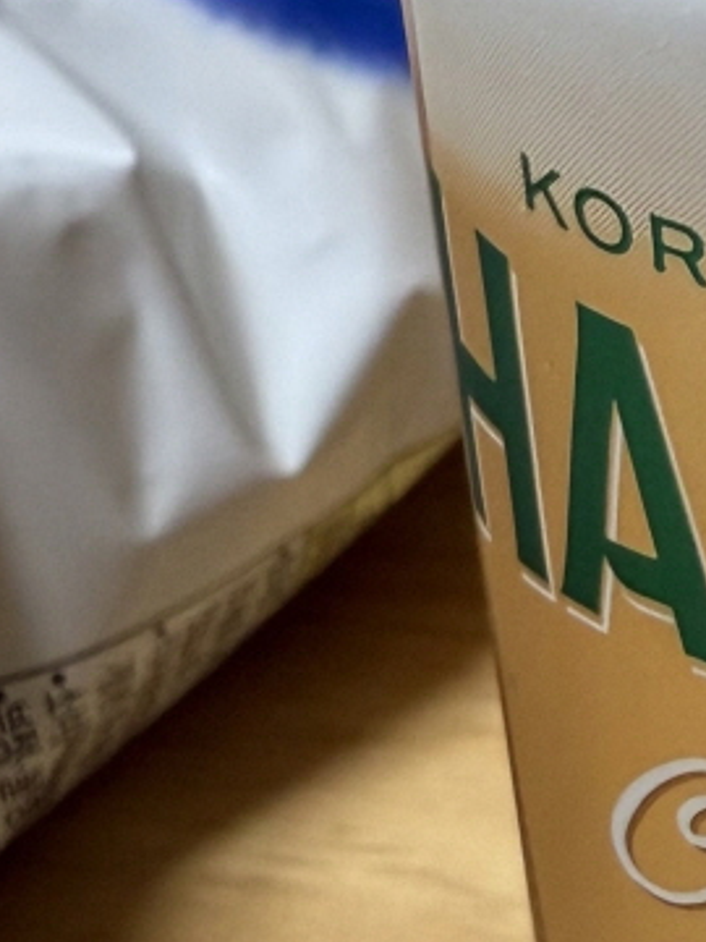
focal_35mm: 100
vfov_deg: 19.6
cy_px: 395
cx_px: 1225
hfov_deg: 13.4
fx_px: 2719
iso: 250
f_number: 2.2
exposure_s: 1/120
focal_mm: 2.22
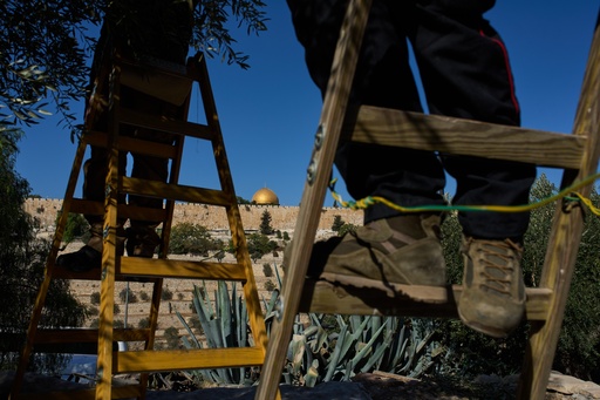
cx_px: 300
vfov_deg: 39.9
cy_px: 200
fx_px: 550
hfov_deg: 57.2
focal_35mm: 33
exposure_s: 1/800
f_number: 8
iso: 100
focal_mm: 33
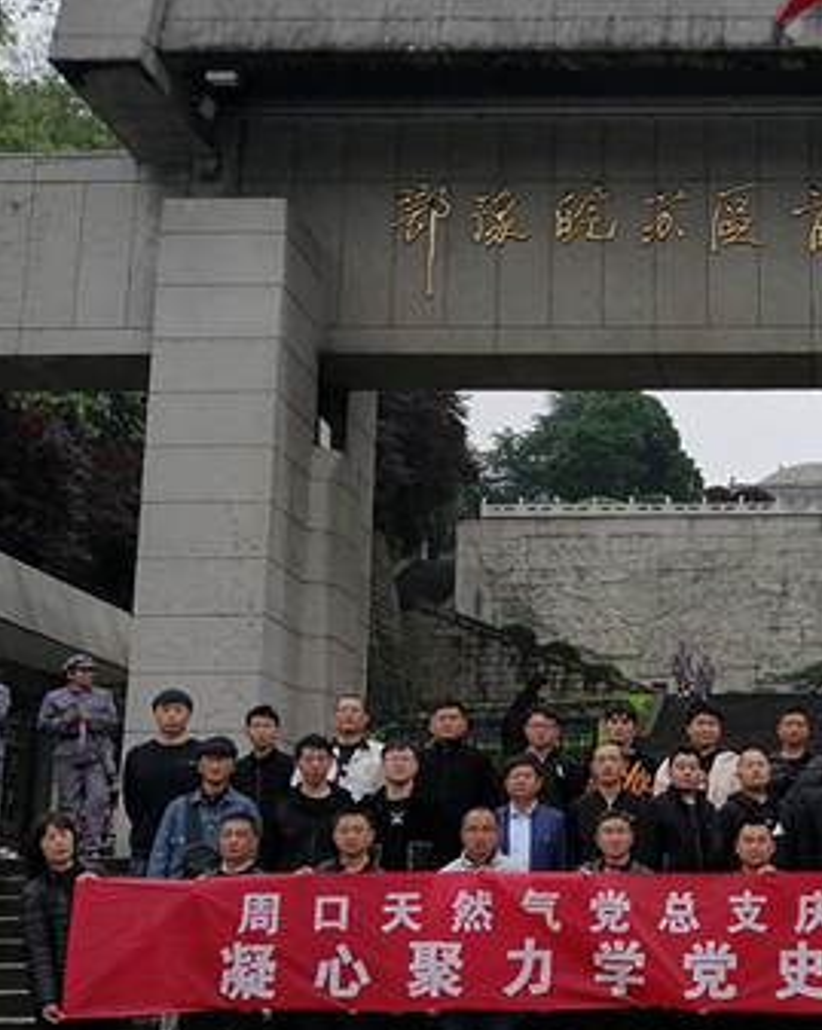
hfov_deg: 28.7
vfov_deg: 38.0
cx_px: 840
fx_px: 1492
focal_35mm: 49
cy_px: 594
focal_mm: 3.6
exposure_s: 1/240
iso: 50
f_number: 1.8
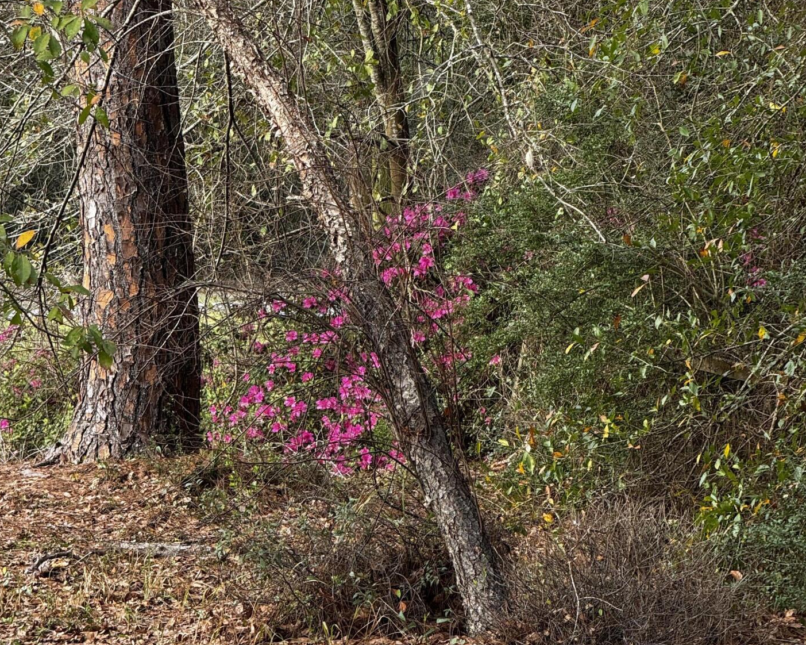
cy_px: 301
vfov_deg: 9.3
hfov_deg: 11.6
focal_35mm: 167
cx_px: 379
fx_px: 3983
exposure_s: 1/99
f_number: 2.8
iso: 64
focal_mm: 15.66
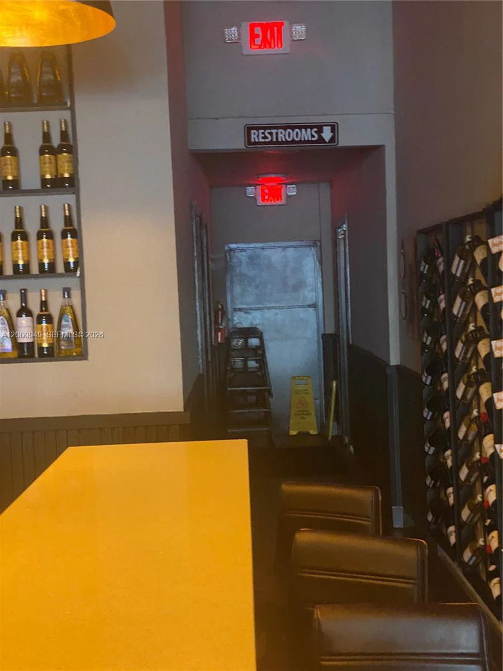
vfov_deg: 36.8
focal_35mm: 52
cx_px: 252
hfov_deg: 28.0
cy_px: 336
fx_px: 1007
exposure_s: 1/30
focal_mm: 6
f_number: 2
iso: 800
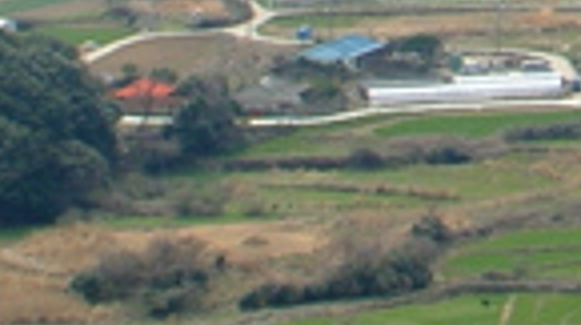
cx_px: 908
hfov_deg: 9.8
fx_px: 3276
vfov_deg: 5.6
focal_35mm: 213
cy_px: -197
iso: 400
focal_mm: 28
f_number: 9.5
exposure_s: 1/350
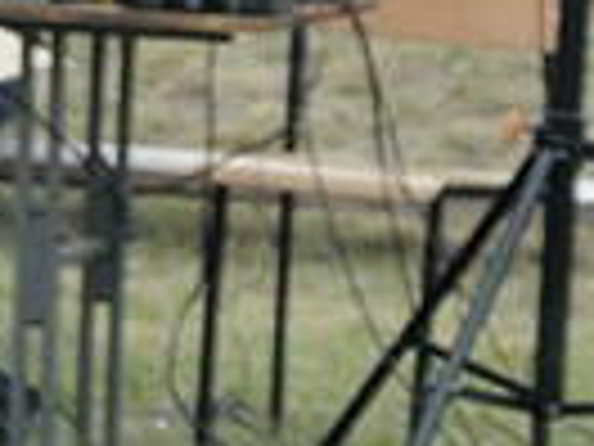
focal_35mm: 540
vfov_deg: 2.7
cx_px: -1215
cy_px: -246
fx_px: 9266
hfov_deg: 3.6
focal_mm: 58
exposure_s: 1/800
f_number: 7.1
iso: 800
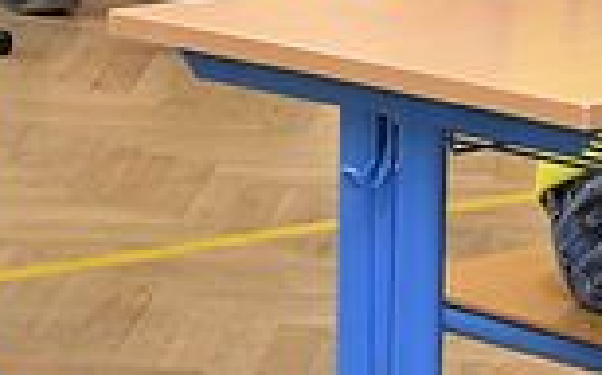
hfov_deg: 6.5
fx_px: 5279
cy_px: -31
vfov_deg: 4.1
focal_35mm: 322
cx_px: 184
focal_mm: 27
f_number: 6.3
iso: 2000
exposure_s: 1/160
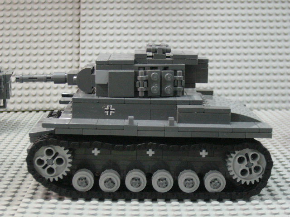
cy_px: 108
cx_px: 145
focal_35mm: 70
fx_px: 586
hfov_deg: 27.8
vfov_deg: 21.0
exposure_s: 1/8
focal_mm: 11.5
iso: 200
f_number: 4
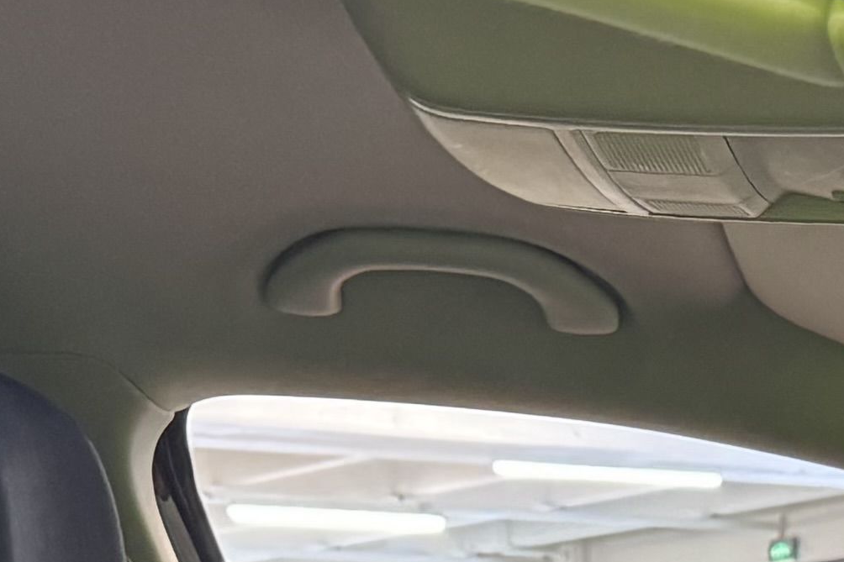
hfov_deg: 14.3
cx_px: 727
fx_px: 3328
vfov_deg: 8.3
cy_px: 1648
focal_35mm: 142
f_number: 1.78
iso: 500
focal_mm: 6.76
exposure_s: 1/50
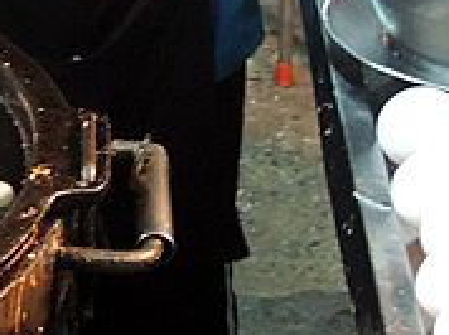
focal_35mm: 208
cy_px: -24
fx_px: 2694
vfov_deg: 7.1
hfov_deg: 9.1
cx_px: -343
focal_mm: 8.1
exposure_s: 1/13
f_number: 3.5
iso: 560
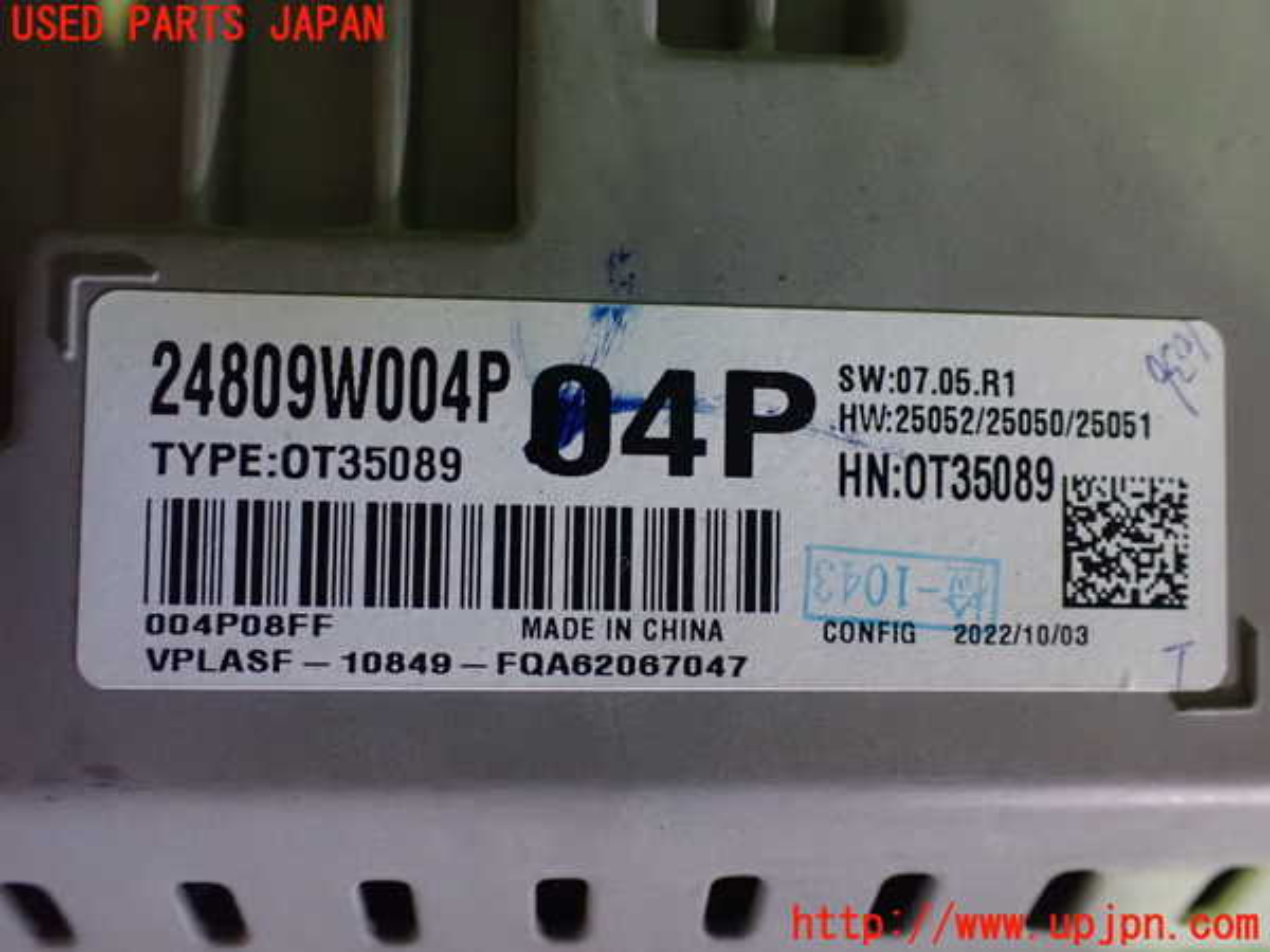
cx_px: 635
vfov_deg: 46.8
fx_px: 1101
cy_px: 476
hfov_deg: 60.0
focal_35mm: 30
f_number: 2.3
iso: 1600
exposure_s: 1/30
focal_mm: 5.4
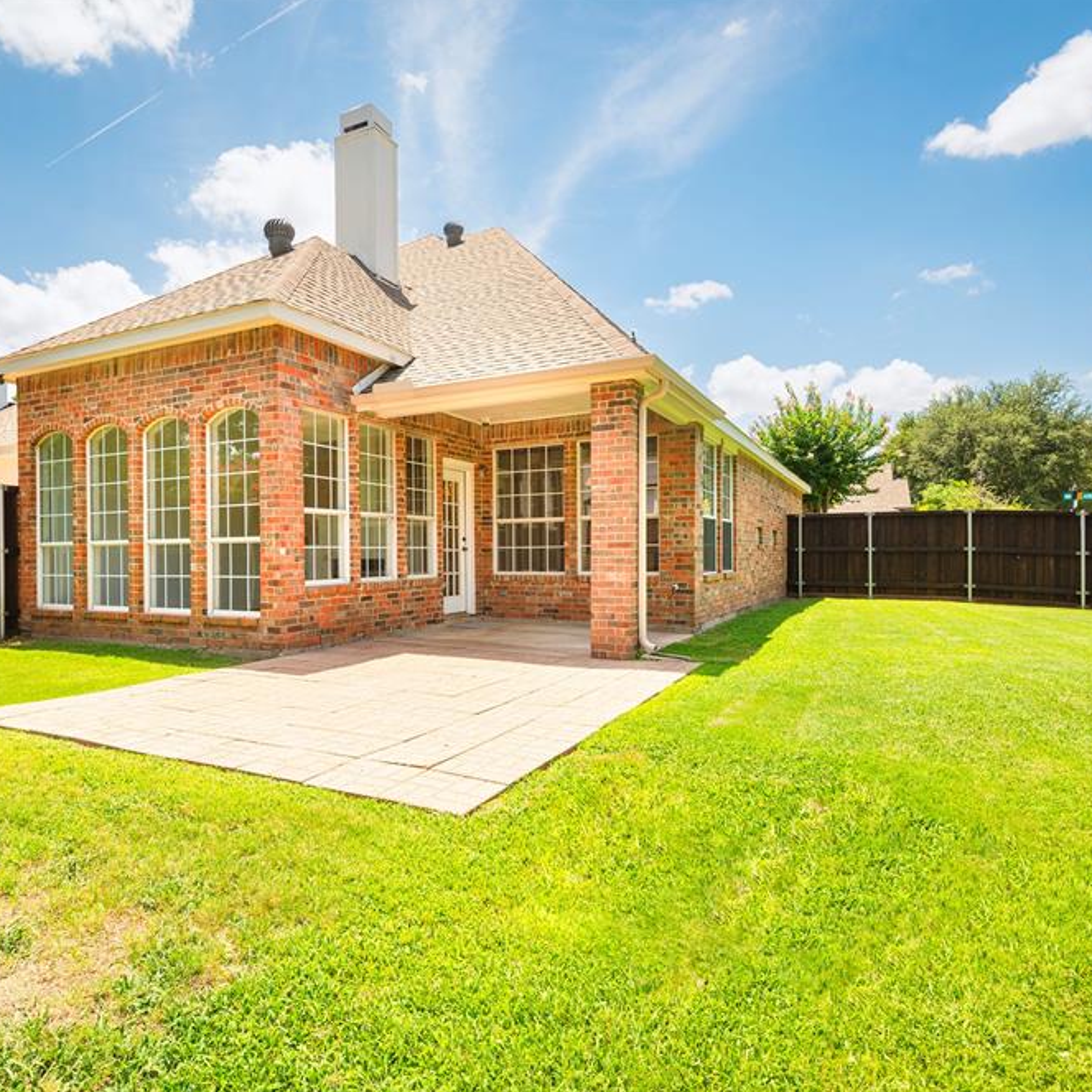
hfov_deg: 71.6
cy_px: 553
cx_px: 453
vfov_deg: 72.1
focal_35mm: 21
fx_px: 749
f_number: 7.1
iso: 100
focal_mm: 16
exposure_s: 1/160
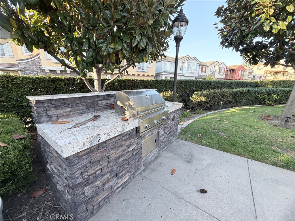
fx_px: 119
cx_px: 148
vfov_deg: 85.7
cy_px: 110
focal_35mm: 14
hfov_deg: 102.1
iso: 64
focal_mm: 2.22
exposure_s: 1/157
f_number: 2.2
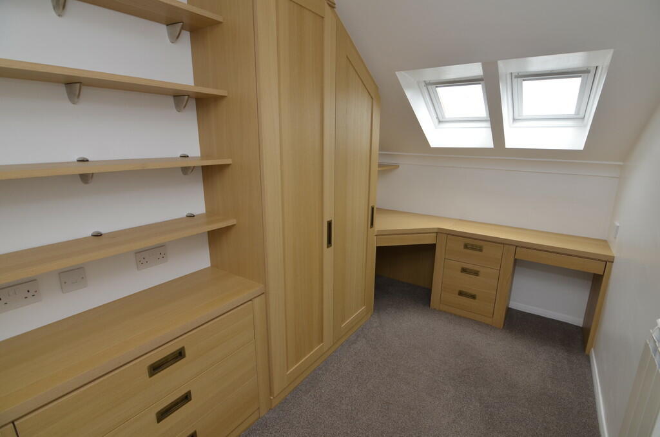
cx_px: 330
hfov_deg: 95.1
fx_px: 302
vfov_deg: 71.8
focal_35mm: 16
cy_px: 218
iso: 200
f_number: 5
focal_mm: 11
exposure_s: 1/100
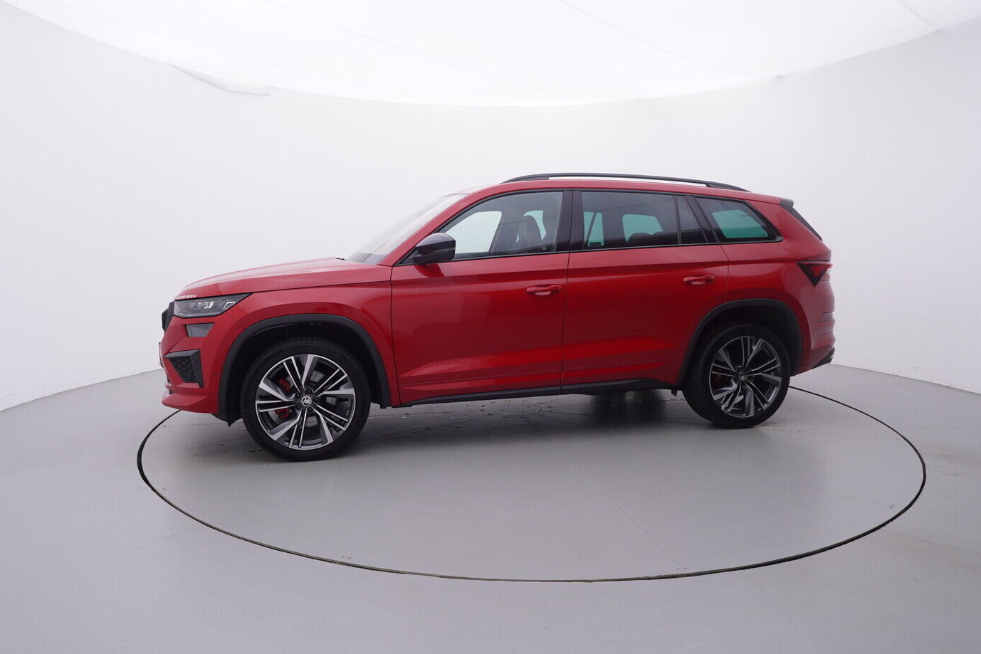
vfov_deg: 54.1
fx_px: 641
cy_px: 325
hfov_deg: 74.8
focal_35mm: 24
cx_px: 471
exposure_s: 1/80
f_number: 5
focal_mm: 15
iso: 200
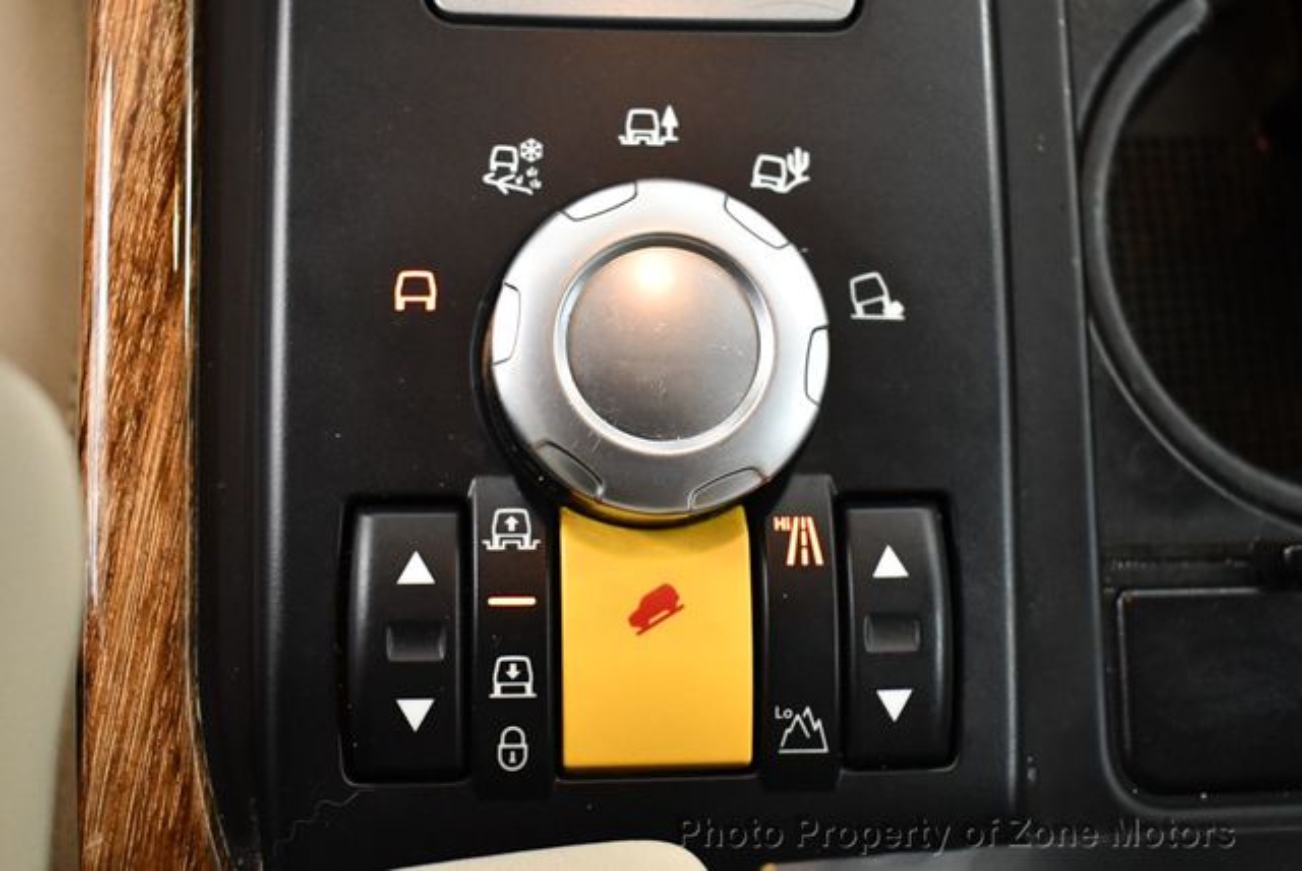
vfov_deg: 30.6
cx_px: 651
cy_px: 436
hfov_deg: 44.5
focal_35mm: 44
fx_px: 1593
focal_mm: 22
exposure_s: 1/125
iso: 3200
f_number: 3.8
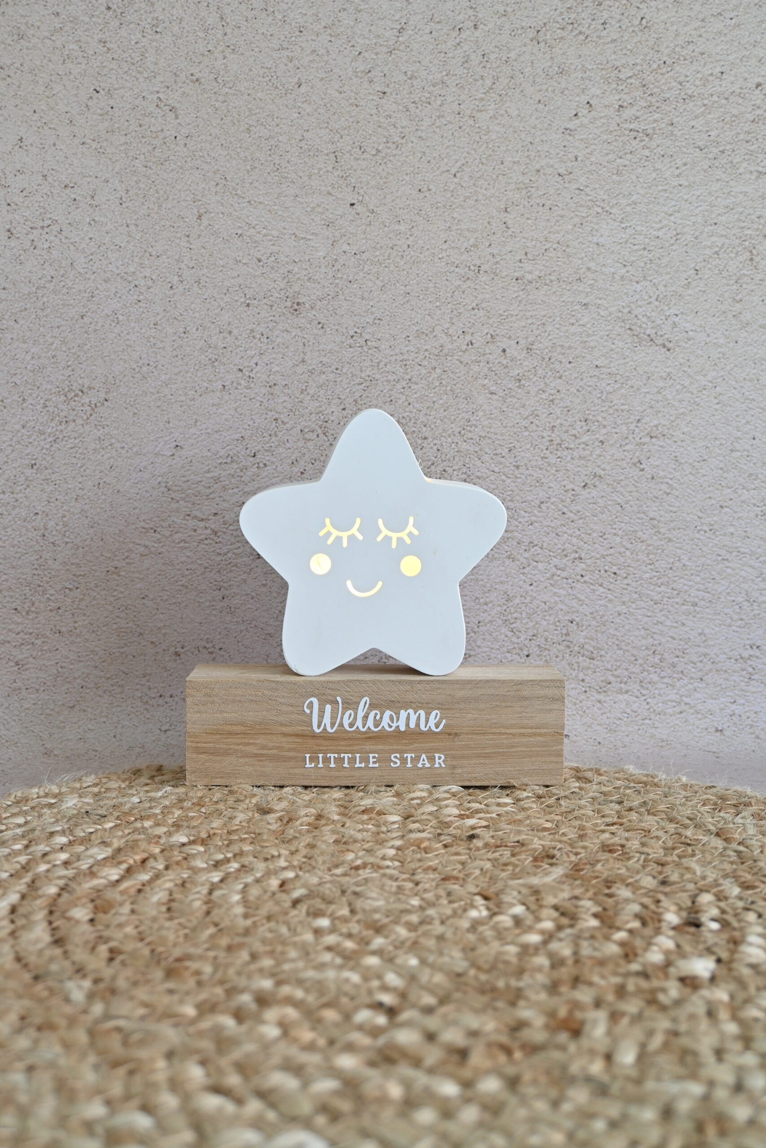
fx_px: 1173
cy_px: 574
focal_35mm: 37
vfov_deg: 52.2
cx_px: 383
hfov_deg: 36.2
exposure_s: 1/40
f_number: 5
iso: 160
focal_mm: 24.5
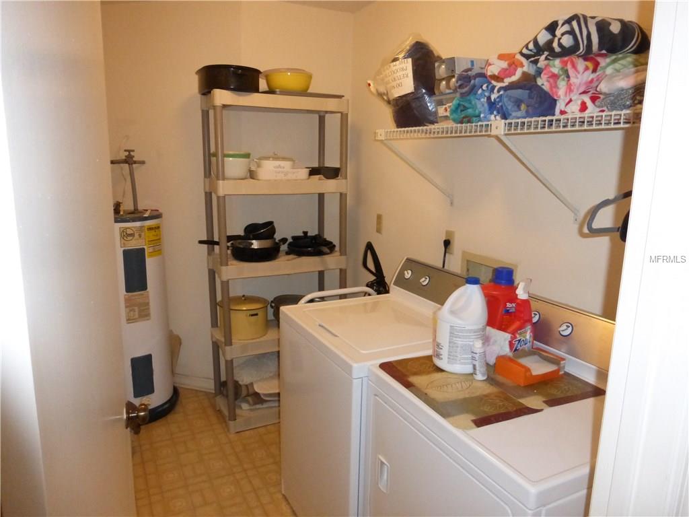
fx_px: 478
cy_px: 258
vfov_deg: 56.8
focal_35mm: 24
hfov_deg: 71.6
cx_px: 344
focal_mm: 4.3
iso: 800
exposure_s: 1/60
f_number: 3.3
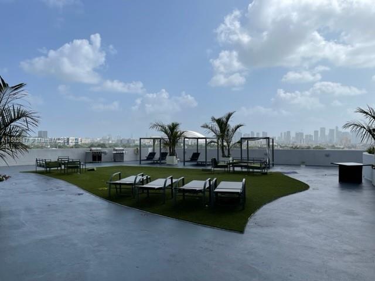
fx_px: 282
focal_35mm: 26
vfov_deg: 53.1
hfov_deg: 67.3
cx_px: 188
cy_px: 140
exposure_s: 1/6993
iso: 32
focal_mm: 5.1
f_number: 1.6
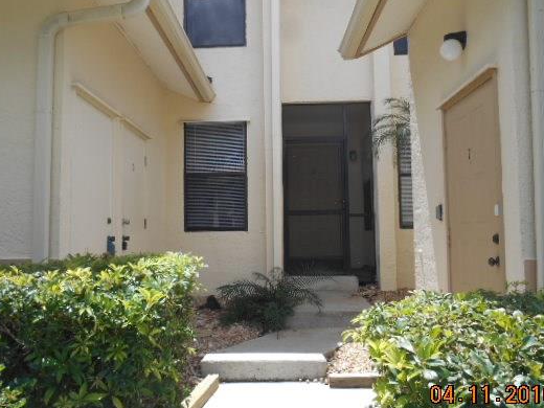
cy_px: 198
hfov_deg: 56.8
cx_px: 259
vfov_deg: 44.2
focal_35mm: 32
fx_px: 503
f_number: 3.4
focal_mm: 4.7
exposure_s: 1/500
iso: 80
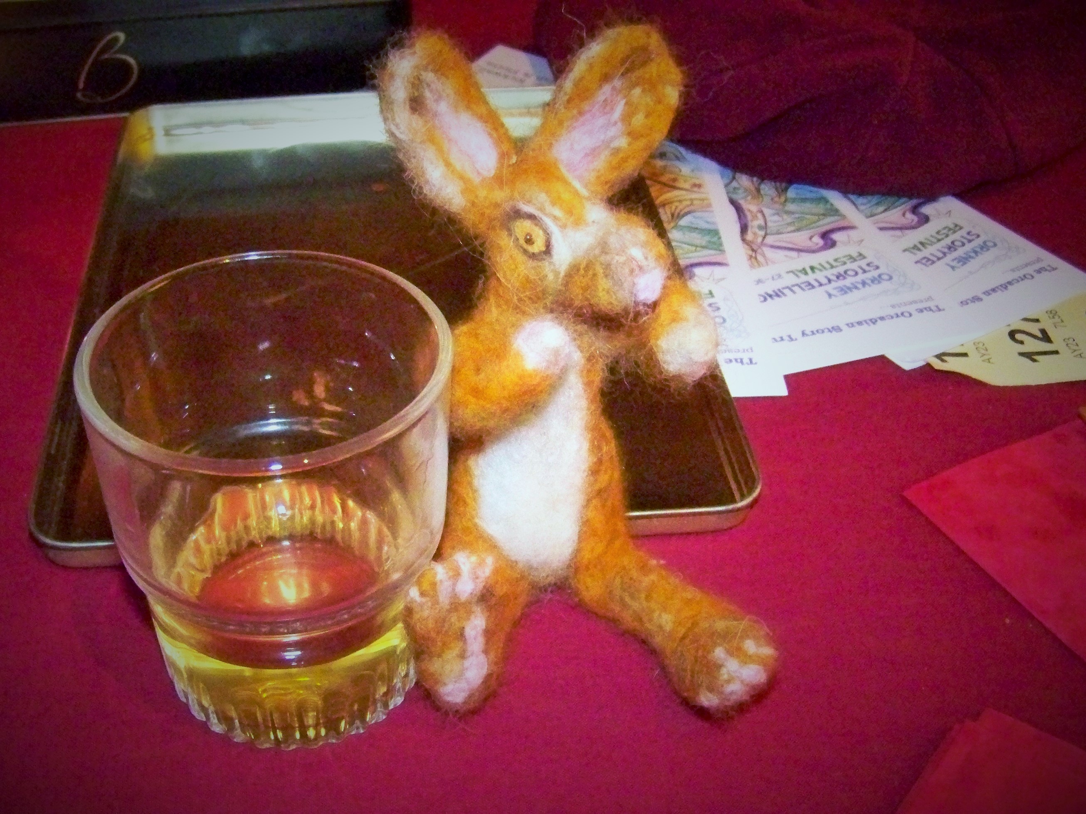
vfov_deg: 39.6
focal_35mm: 36
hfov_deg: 51.4
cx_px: 543
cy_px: 407
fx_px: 1129
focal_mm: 5.85
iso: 1600
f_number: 2.8
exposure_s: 1/30
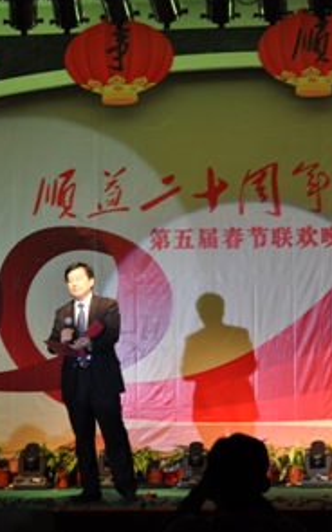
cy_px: 265
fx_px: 1852
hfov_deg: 10.2
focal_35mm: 128
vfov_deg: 16.4
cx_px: 134
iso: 400
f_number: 5.6
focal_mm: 55
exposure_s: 1/60
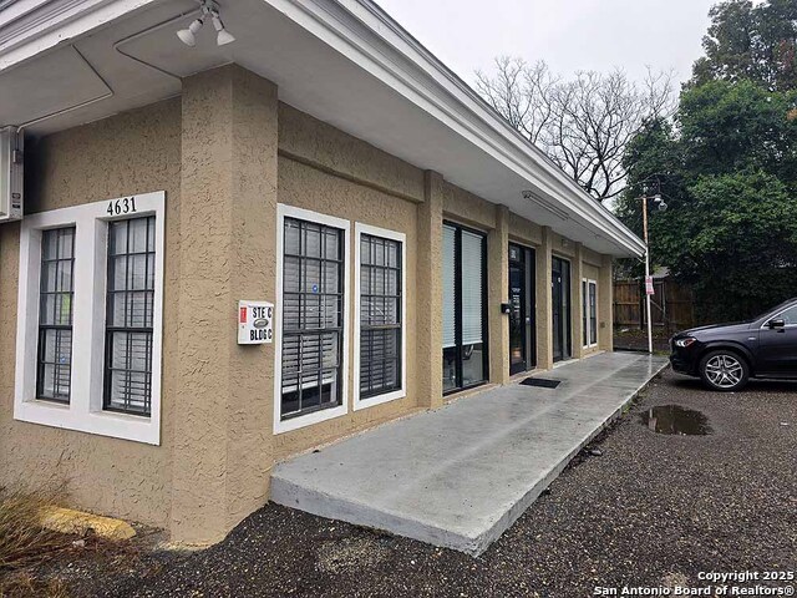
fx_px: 530
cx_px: 398
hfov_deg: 73.9
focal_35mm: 23
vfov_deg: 58.9
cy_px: 299
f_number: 1.7
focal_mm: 6.3
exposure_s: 1/180
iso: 12
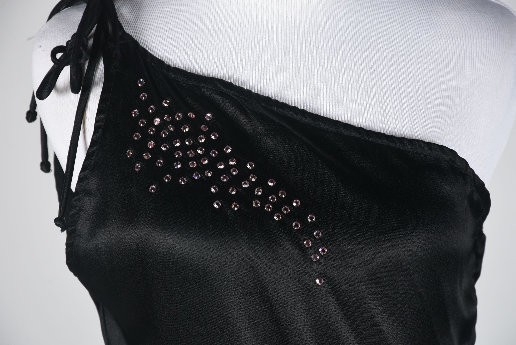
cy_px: 172
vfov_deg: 6.6
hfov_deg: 9.8
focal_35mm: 210
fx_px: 3012
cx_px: 258
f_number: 10
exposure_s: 1/125
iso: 200
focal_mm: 140
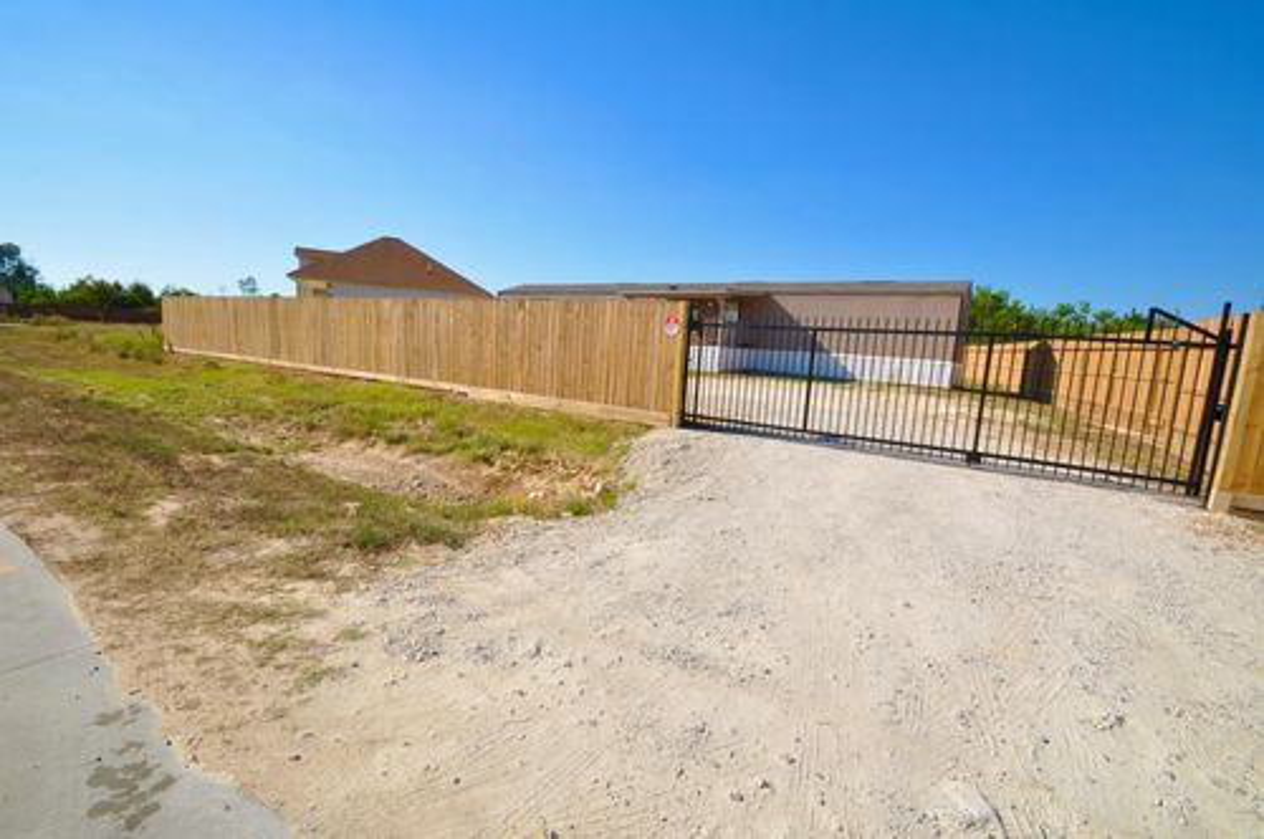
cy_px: 420
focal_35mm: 15
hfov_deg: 100.5
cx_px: 632
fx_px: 526
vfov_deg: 77.2
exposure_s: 1/200
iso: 200
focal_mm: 10
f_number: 8
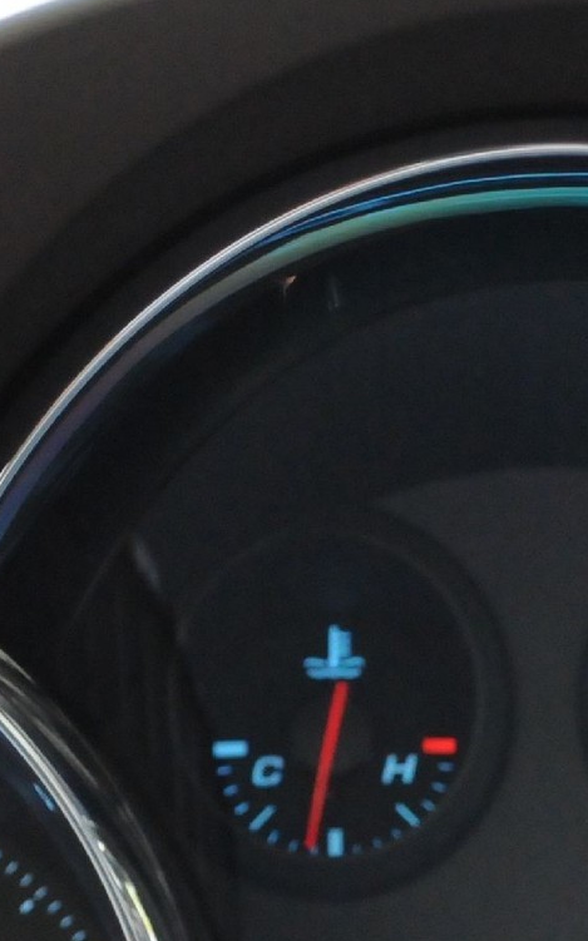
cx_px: 532
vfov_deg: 16.8
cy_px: 873
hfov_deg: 10.7
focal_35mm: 122
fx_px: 3130
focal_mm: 24
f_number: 5.6
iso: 2000
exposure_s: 1/100
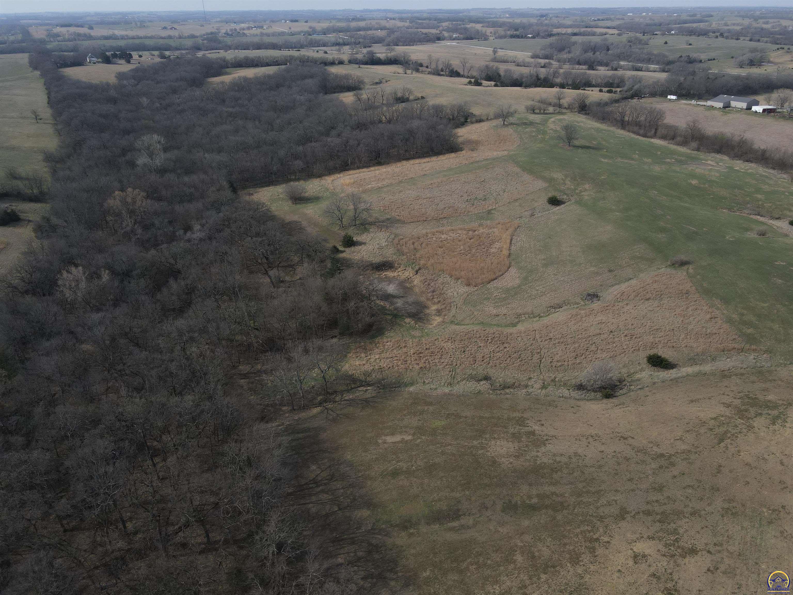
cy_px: 298
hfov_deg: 71.6
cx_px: 396
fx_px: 550
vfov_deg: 56.8
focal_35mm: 24
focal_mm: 4.5
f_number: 2.8
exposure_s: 1/725
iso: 100
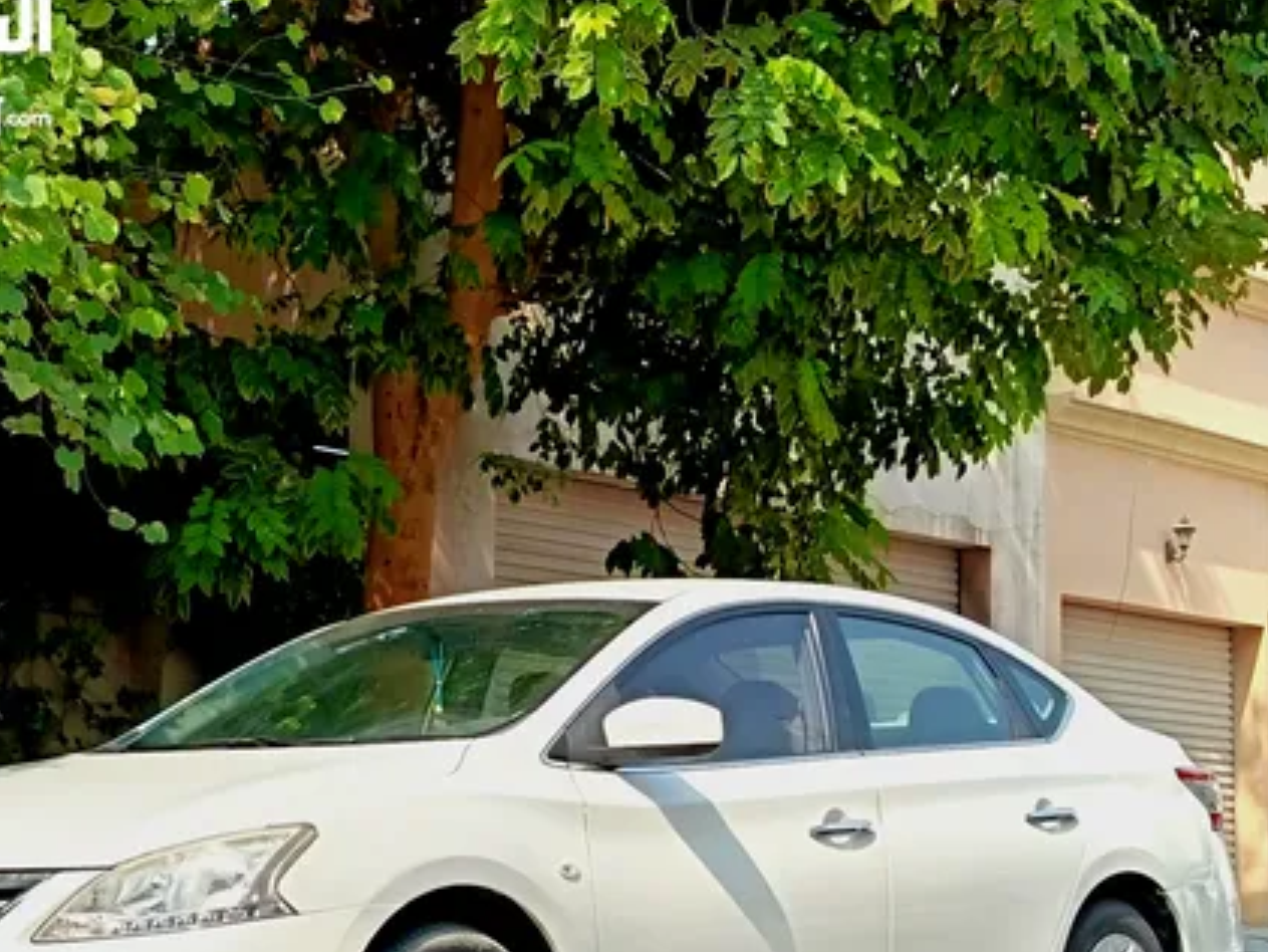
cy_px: 639
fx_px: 2675
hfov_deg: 26.6
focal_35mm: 73
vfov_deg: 20.1
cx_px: 503
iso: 100
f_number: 1.75
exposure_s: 1/262
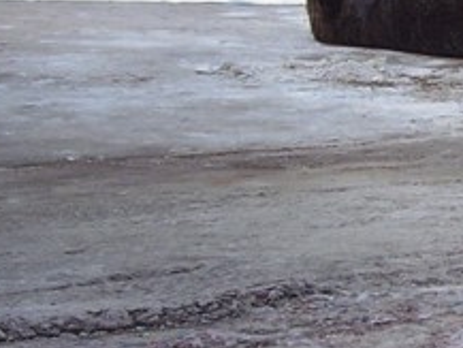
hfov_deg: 12.2
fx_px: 2074
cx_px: 655
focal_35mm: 155
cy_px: 41
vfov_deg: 9.5
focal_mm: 7
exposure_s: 1/125
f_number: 3
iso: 80
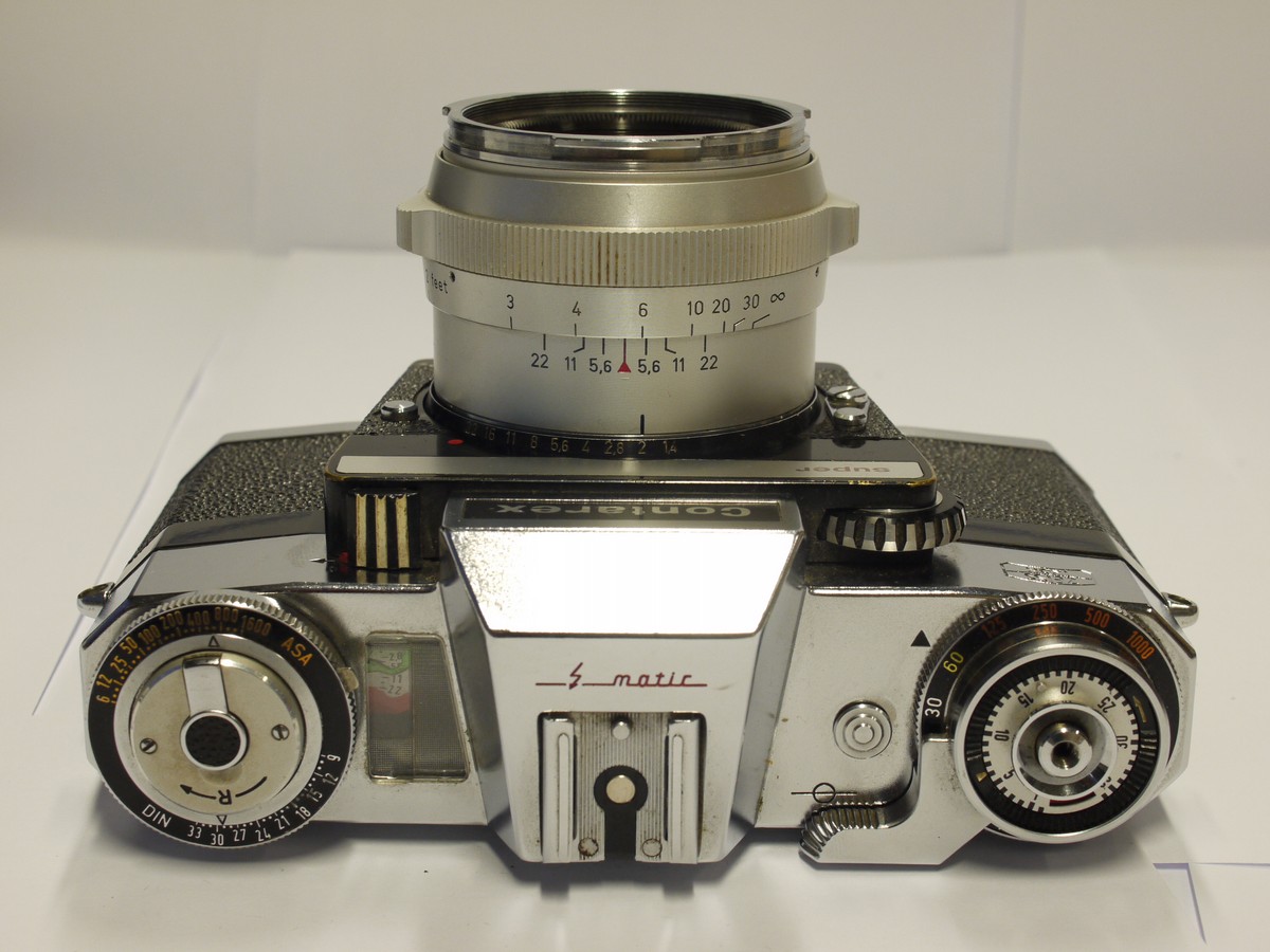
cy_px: 476
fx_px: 2201
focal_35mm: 60
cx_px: 635
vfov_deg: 24.4
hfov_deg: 32.2
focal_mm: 30
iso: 400
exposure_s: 1/20
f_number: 8
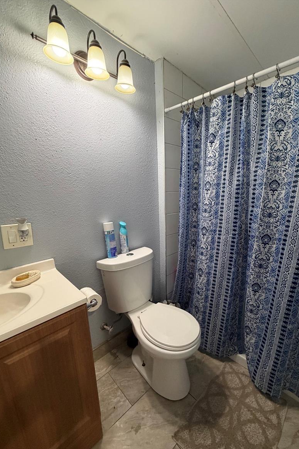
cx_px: 161
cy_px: 230
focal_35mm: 15
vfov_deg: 100.4
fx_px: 187
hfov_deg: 77.2
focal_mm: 2.22
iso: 400
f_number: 2.2
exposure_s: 1/60
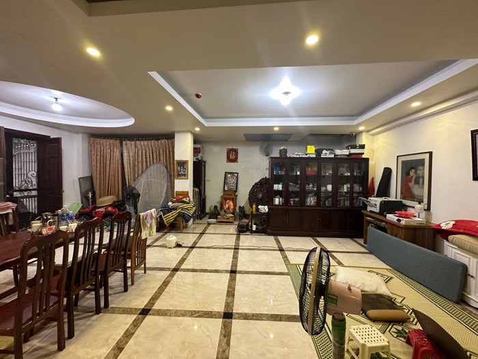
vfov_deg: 85.7
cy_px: 180
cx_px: 239
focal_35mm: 14
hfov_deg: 102.1
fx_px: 193
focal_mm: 2.22
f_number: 2.2
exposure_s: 1/50
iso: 250
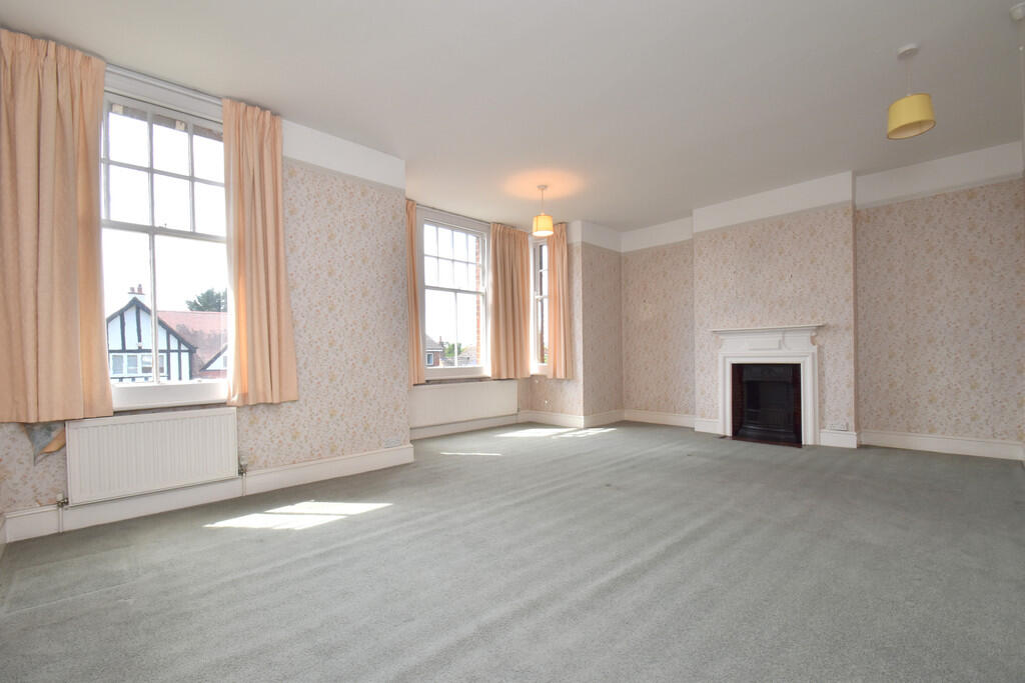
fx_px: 427
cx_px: 512
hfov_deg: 100.4
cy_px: 342
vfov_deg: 77.3
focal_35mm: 15
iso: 400
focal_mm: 10
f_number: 10
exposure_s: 1/100
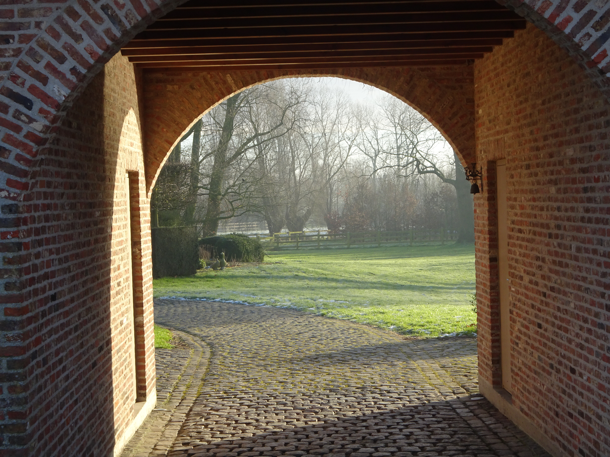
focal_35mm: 68
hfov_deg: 28.6
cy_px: 228
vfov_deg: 21.6
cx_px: 305
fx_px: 1198
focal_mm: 11.66
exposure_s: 1/160
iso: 80
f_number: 4.5
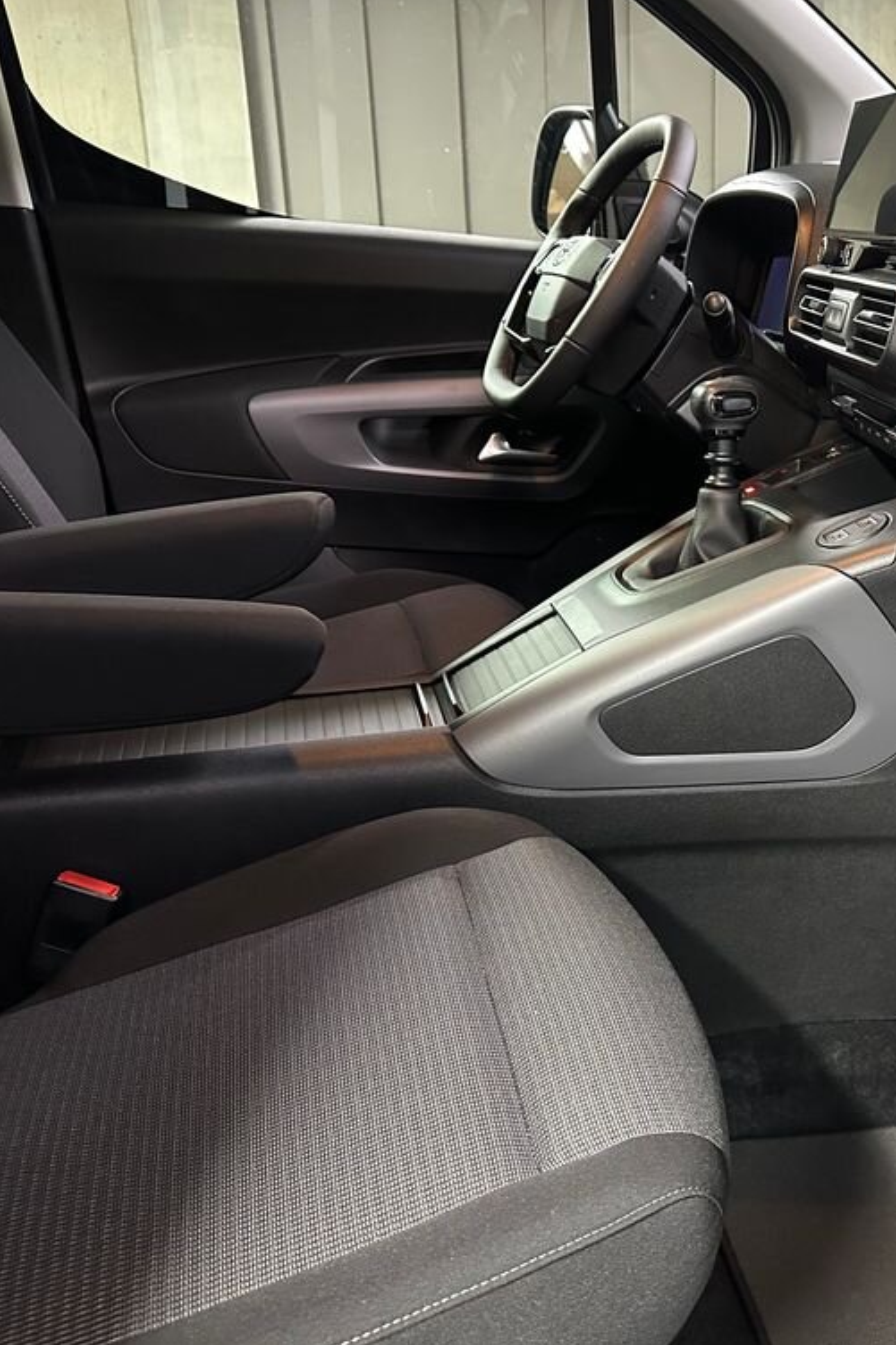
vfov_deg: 55.8
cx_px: 680
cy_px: 669
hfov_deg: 37.8
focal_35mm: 34
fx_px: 1270
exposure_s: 1/25
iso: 800
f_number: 1.78
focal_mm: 6.86
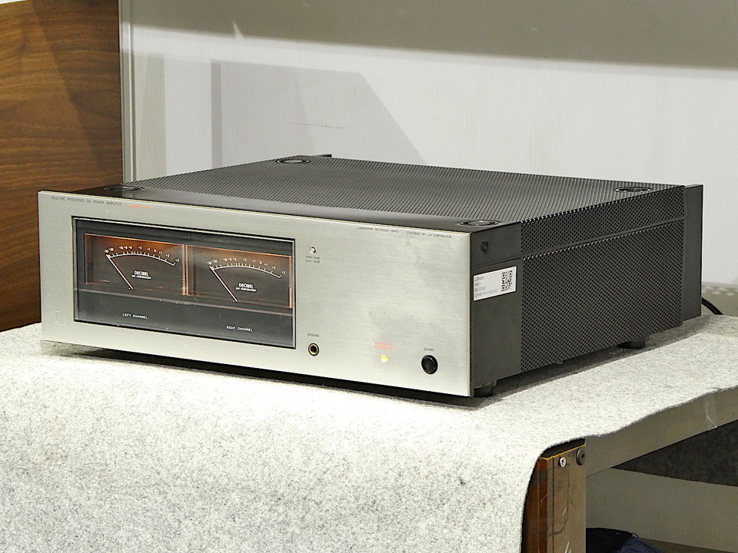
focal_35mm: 135
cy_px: 276
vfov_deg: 11.0
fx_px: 2878
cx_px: 369
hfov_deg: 14.6
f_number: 7.1
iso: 400
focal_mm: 24.2
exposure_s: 1/3.2
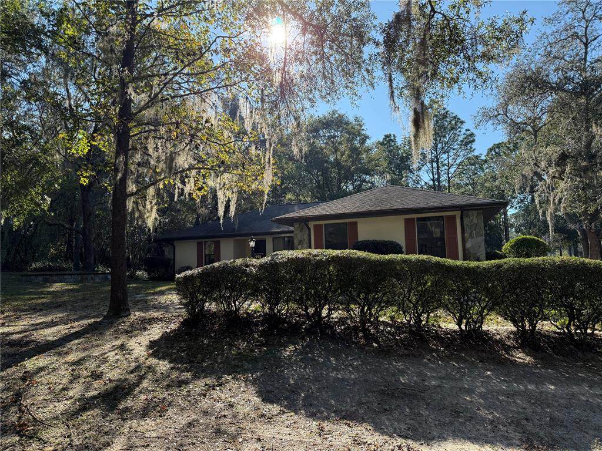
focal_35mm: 24
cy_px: 226
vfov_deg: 56.8
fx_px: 417
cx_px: 301
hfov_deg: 71.6
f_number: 1.78
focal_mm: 6.76
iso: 100
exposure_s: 1/2611
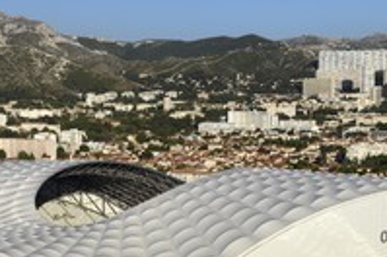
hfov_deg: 18.6
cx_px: 204
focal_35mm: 110
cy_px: 236
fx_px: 1181
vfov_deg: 12.3
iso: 200
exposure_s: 1/320
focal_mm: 52
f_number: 16
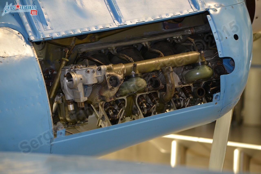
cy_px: 87
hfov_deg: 11.4
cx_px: 130
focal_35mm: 180
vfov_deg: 7.6
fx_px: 1305
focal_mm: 120
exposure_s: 1/60
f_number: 4.8
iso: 1000
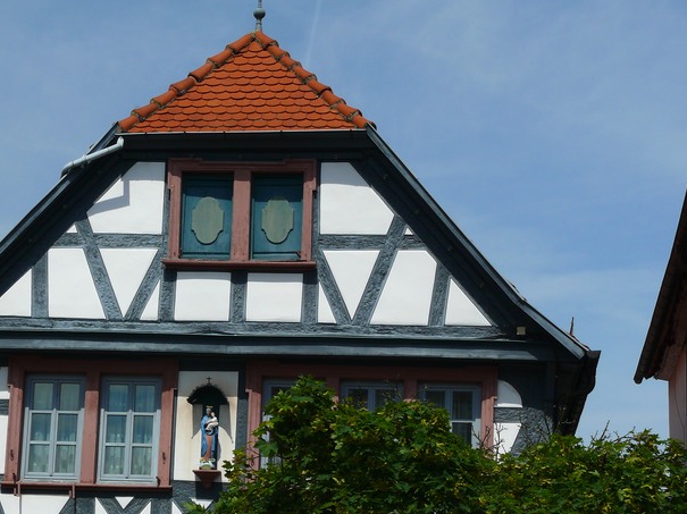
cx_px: 318
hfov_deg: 20.0
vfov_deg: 15.1
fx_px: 1944
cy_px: 286
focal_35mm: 98
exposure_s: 1/250
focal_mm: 16.7
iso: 100
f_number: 5.6
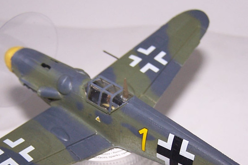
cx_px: 131
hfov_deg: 26.3
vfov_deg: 17.4
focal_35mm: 77
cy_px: 151
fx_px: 530
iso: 80
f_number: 2.8
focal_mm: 6.3
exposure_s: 1/60
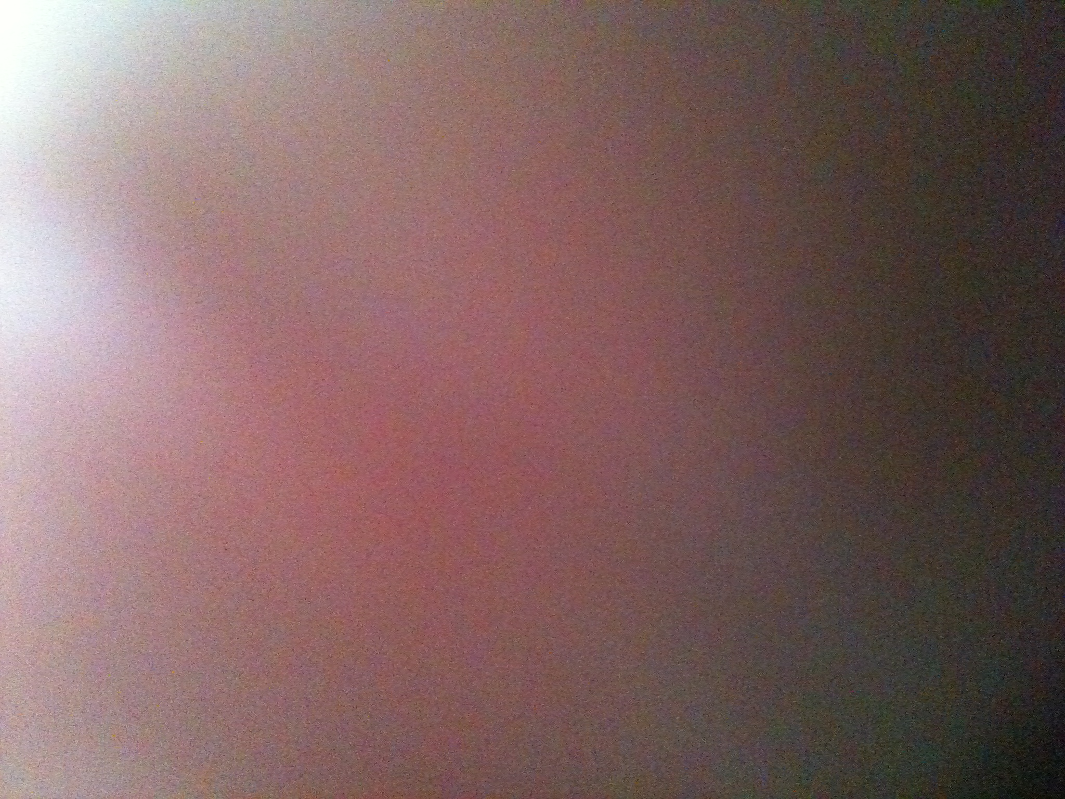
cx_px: 532
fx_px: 1077
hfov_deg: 52.6
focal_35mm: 35
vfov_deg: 40.7
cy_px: 400
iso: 1000
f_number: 2.8
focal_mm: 3.85
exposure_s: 1/10
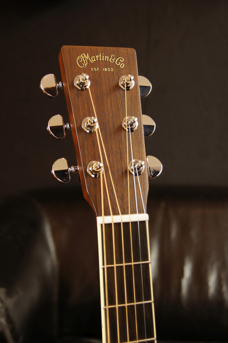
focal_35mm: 52
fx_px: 500
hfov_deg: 25.7
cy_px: 172
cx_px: 114
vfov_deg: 37.9
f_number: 5
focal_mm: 35
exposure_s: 1/5
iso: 100
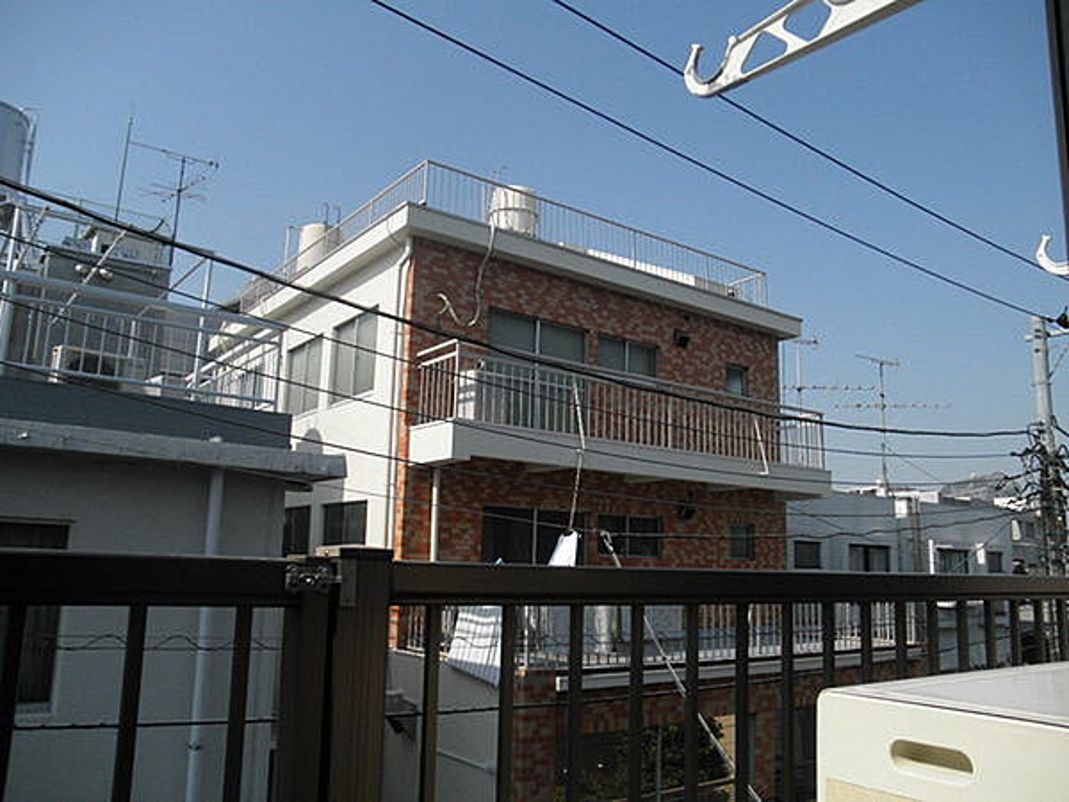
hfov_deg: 63.4
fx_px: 865
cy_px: 401
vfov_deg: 49.7
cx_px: 534
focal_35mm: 28
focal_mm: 5
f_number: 8.5
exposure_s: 1/250
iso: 100
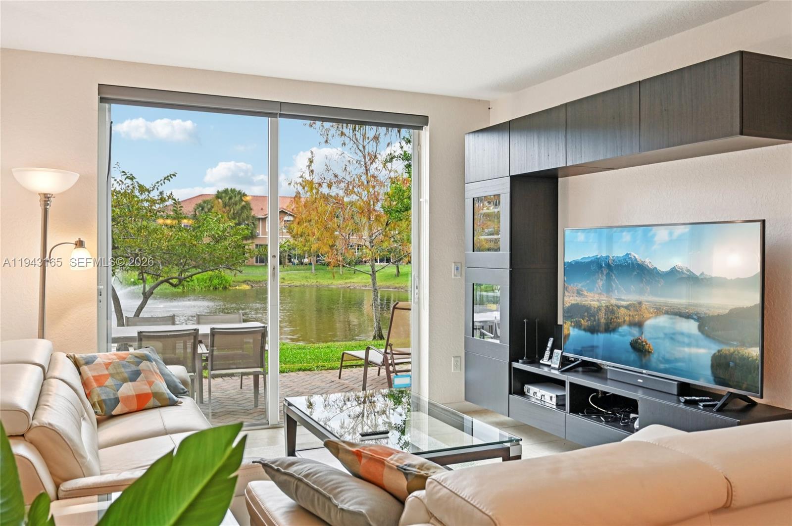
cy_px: 263
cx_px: 396
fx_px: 659
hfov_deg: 62.0
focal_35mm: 30
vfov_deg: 43.5
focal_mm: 30
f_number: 8
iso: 1250
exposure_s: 1/320
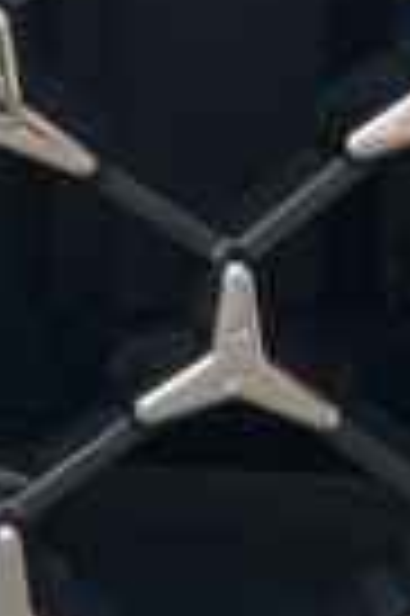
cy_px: -85
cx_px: -1198
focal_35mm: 146
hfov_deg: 7.1
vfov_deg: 13.7
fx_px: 2500
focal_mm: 6.76
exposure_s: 1/153
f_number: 1.78
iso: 64
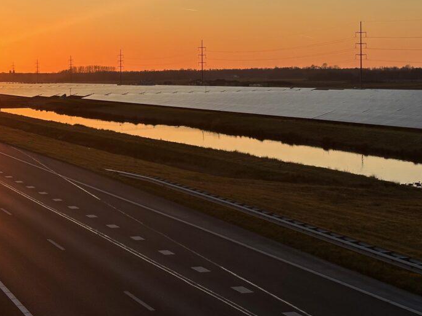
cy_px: 86
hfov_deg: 23.3
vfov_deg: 17.5
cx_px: 238
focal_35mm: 84
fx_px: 1024
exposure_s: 1/2469
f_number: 1.78
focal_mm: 6.86
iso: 64
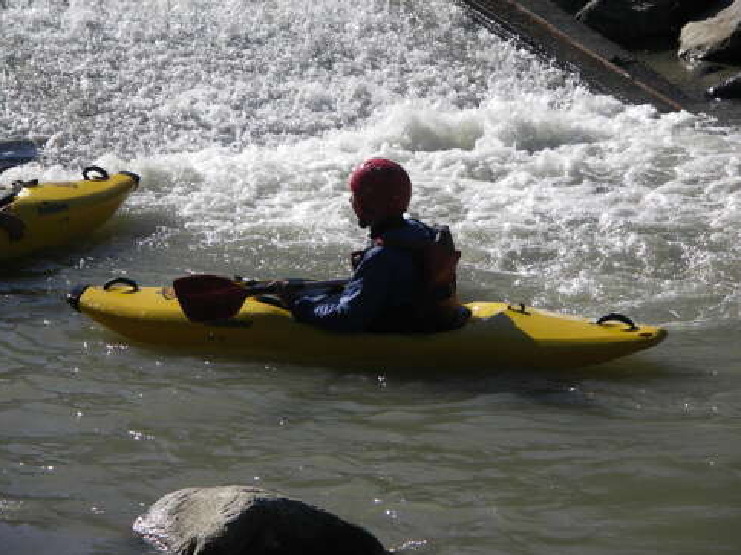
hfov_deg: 10.6
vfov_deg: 8.0
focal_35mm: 186
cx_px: 363
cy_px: 269
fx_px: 3982
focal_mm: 45.3
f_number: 3.5
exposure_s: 1/1000
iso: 50
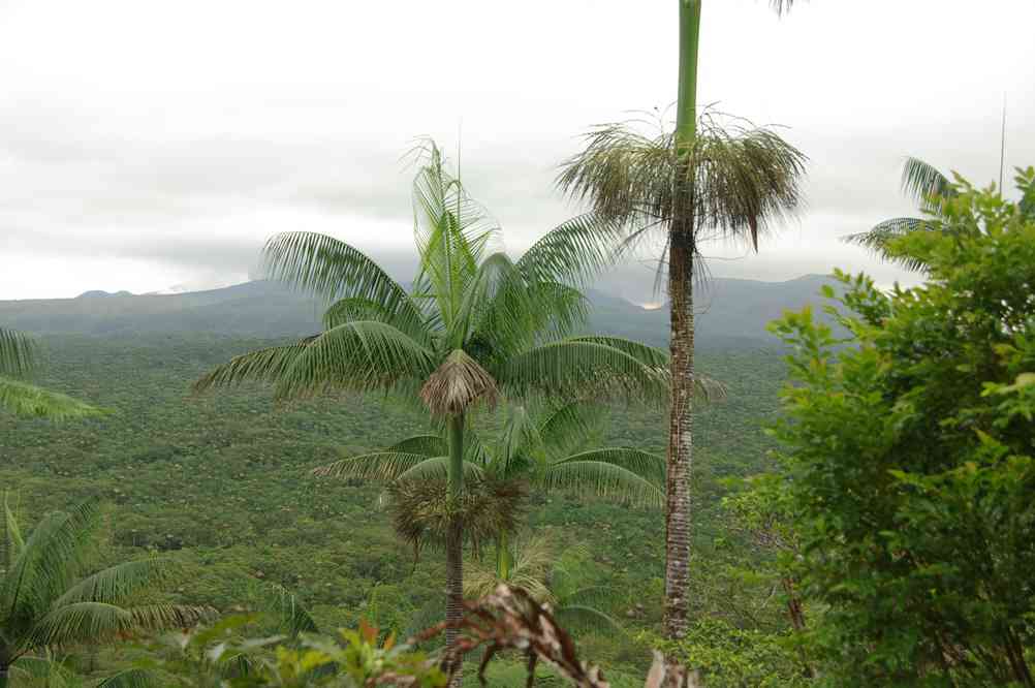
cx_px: 518
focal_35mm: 58
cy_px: 344
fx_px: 1672
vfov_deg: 23.3
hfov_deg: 34.4
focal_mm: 38.8
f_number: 6.7
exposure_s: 1/90
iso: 100
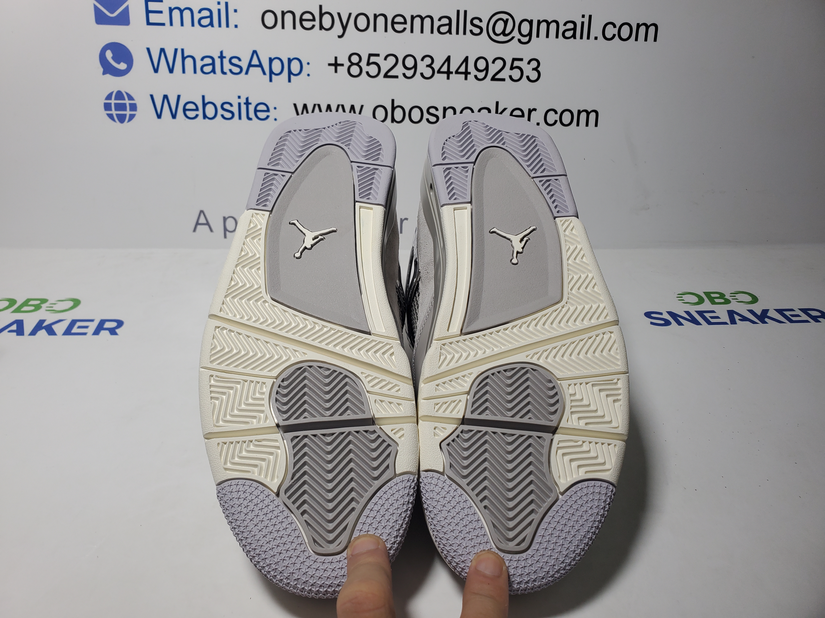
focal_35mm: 26
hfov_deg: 67.3
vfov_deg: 53.1
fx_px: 620
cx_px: 412
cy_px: 309
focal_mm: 4.3
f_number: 2.4
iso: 50
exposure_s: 1/283
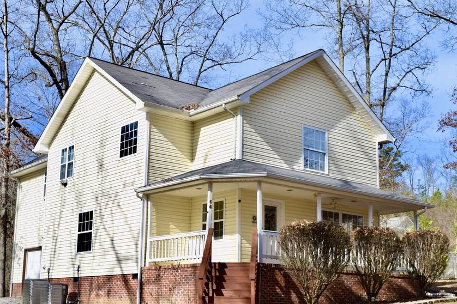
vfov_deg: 24.6
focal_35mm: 55
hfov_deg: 36.2
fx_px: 698
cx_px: 208
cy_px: 165
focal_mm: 24
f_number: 7.1
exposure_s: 1/200
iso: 100
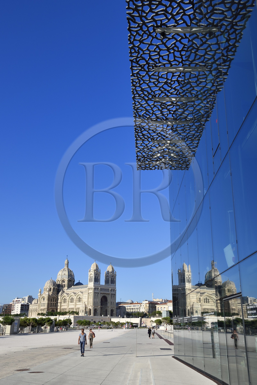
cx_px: 128
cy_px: 192
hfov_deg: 36.8
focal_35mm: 36
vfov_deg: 53.2
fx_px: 386
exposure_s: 1/250
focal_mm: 36
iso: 200
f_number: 14
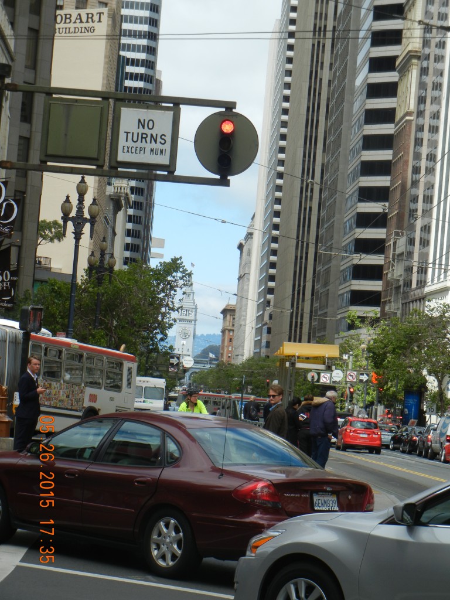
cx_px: 225
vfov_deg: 17.0
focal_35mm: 116
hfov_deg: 12.8
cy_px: 300
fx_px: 2011
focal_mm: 20.9
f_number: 4.6
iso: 160
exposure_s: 1/628
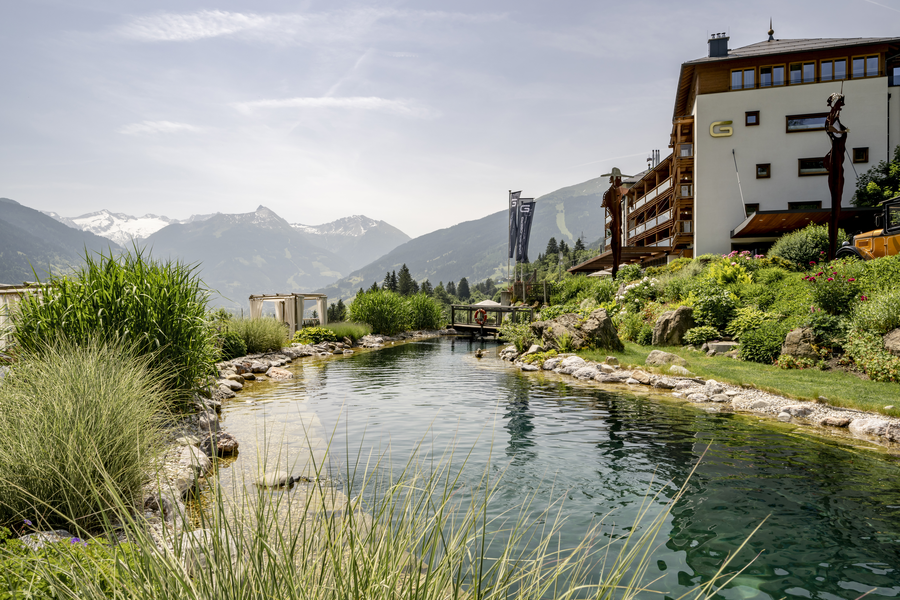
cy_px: 300
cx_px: 450
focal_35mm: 22
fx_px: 562
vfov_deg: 56.1
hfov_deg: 77.3
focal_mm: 22.5
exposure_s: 1/160
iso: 160
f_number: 13
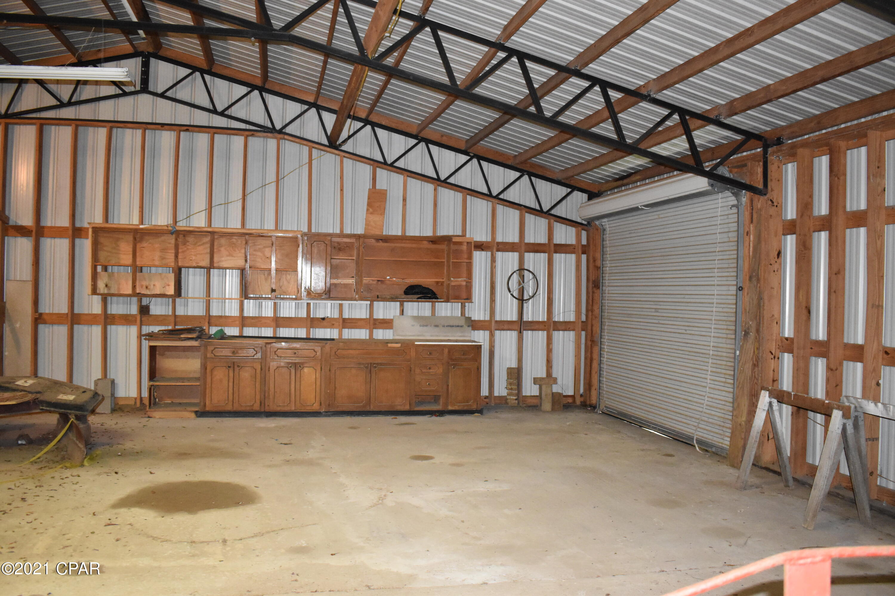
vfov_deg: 43.6
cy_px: 298
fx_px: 746
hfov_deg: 61.9
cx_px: 448
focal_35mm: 30
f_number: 3.8
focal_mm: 20
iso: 4000
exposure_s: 1/60
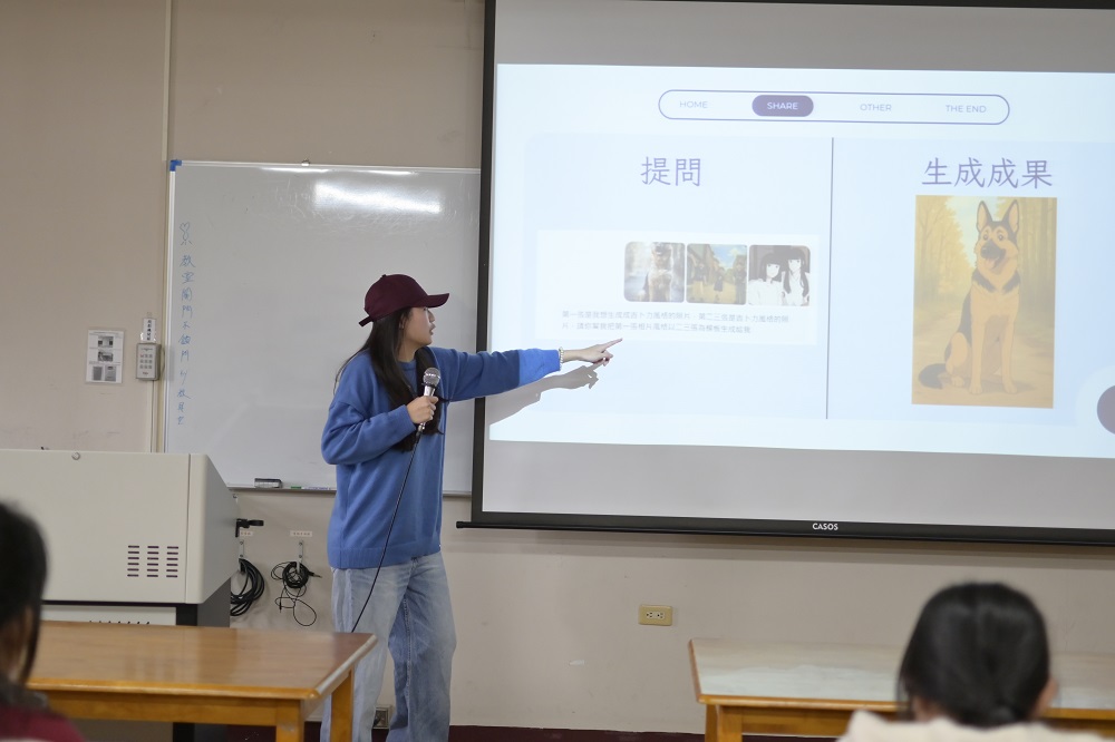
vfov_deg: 25.7
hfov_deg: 37.9
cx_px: 558
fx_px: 1625
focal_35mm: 52
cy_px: 371
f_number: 1.8
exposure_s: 1/800
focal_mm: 35
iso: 1000
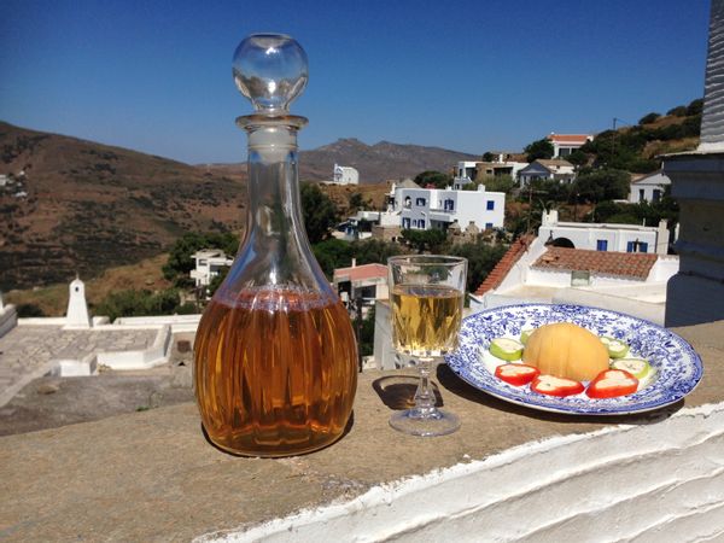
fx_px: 690
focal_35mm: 33
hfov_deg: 55.4
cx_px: 362
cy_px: 272
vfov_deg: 42.9
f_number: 2.4
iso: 50
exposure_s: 1/4525
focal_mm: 4.12
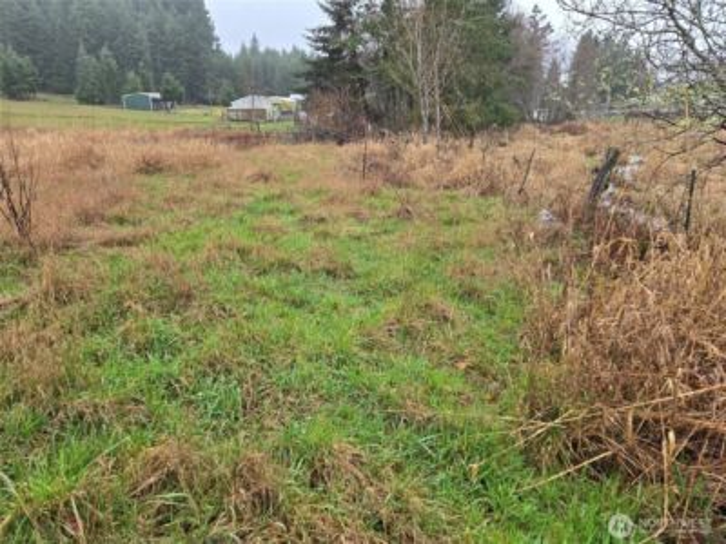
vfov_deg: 58.9
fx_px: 482
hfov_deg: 73.9
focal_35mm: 23
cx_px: 363
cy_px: 272
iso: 40
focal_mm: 5.4
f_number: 1.8
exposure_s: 1/180
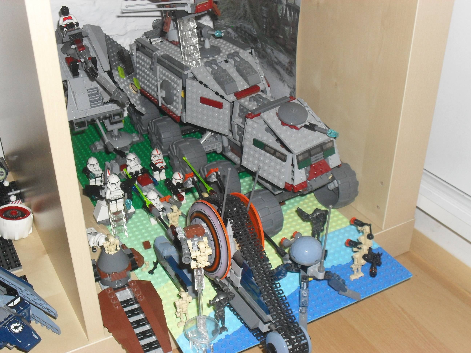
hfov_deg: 44.8
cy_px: 176
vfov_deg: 34.3
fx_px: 571
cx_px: 236
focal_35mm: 42
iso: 200
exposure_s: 1/45
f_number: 3.6
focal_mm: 7.5
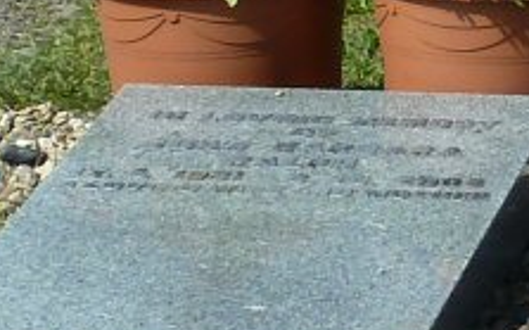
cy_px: -431
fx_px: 4106
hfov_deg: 6.9
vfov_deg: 4.5
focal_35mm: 285
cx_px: 1333
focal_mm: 6.5
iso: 80
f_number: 5
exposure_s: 1/400
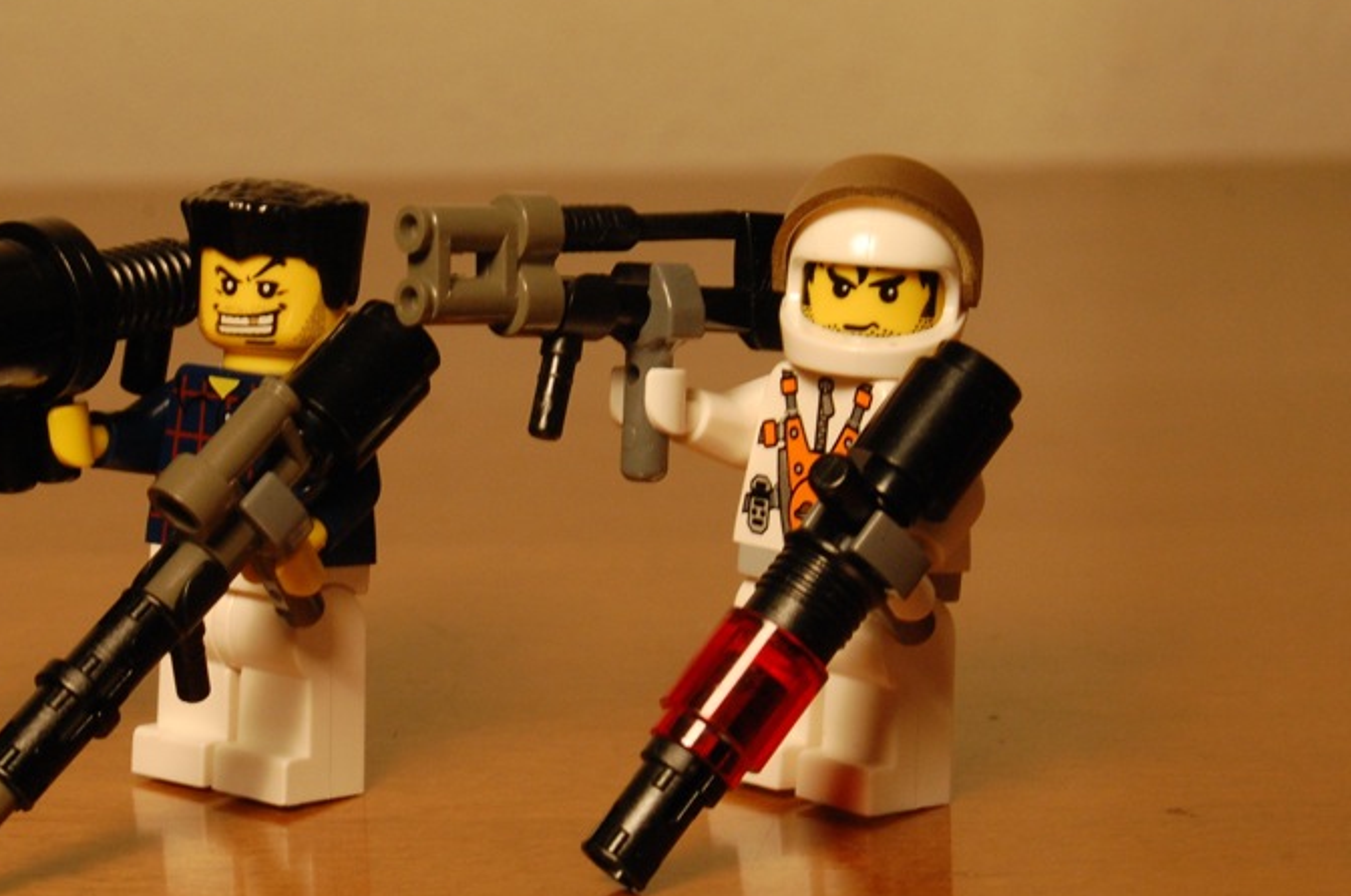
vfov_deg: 10.9
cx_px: 450
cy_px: 492
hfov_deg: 16.3
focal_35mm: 126
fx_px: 4713
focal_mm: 55
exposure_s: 1/5
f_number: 14
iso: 800
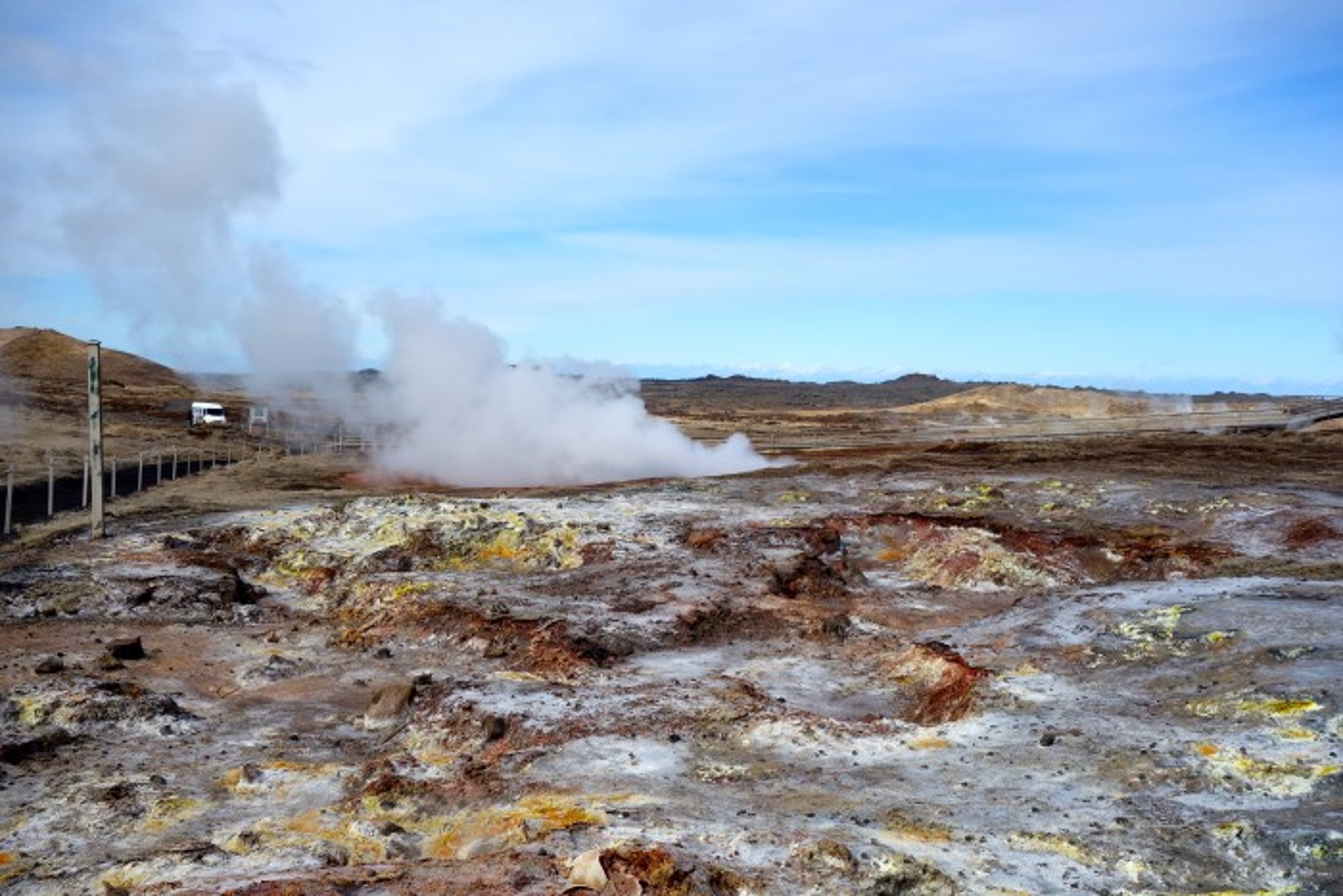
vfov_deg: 41.1
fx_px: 1194
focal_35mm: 32
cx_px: 672
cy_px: 448
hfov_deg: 58.7
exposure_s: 1/800
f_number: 5.6
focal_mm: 12.03
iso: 125
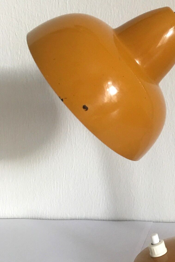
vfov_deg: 37.5
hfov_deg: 24.6
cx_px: 166
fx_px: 386
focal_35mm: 53
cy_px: 140
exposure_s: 1/33
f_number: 2.2
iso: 125
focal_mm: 4.15
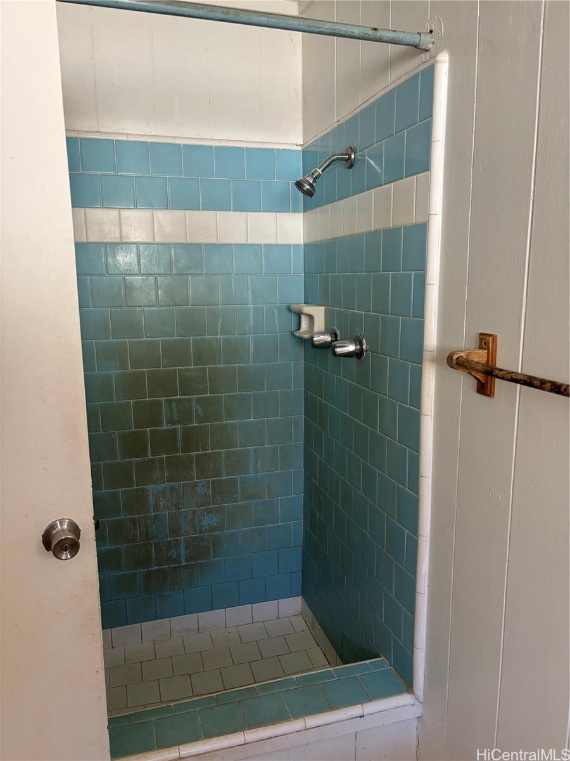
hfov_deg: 53.1
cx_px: 285
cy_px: 380
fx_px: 571
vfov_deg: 67.3
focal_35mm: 26
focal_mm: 5.96
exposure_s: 1/91
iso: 125
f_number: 1.6
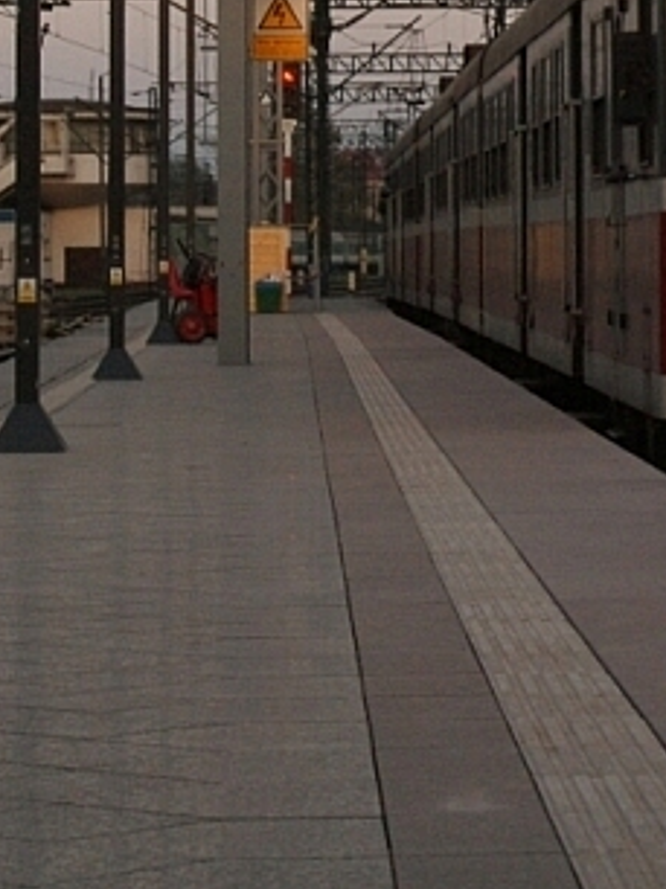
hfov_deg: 7.8
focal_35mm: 189
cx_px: 656
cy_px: -23
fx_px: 4855
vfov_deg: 10.4
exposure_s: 1/200
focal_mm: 50
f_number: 9
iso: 800
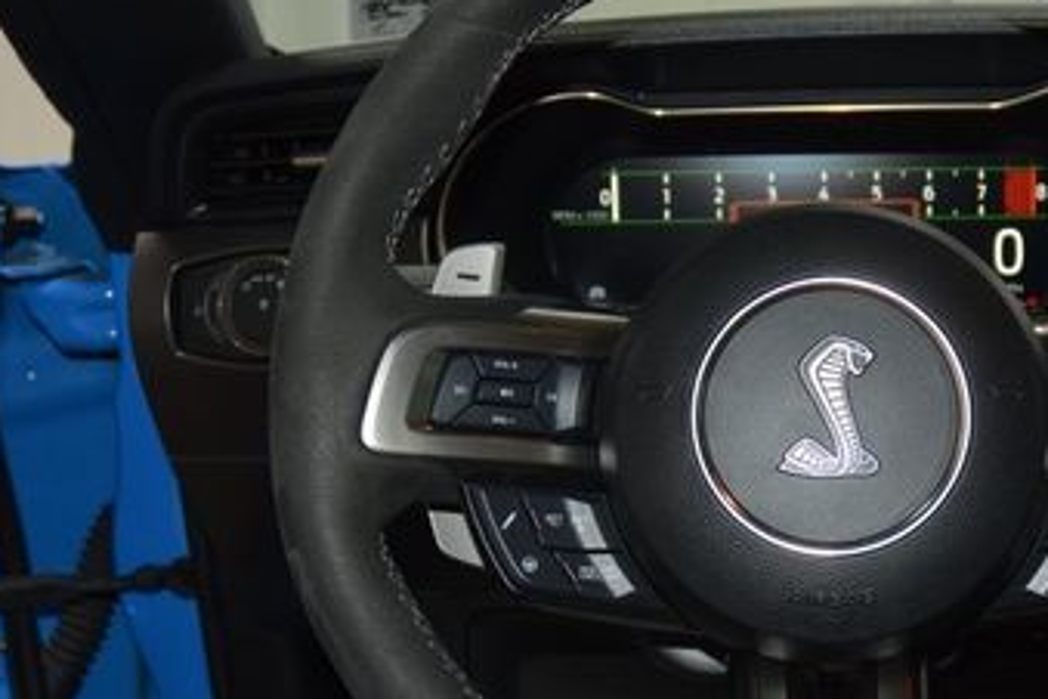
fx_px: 1485
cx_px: 829
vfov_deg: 26.5
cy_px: 397
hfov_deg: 37.6
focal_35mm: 51
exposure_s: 1/100
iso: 800
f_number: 3.5
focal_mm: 18
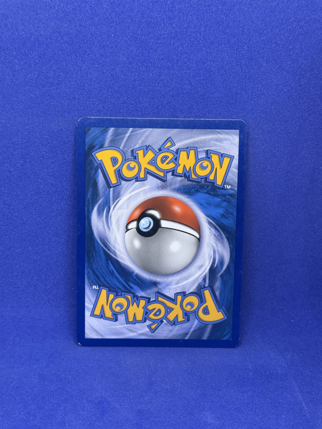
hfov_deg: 30.3
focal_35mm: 48
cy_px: 214
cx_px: 161
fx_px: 595
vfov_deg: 39.7
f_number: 1.78
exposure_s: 1/104
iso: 80
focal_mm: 6.76
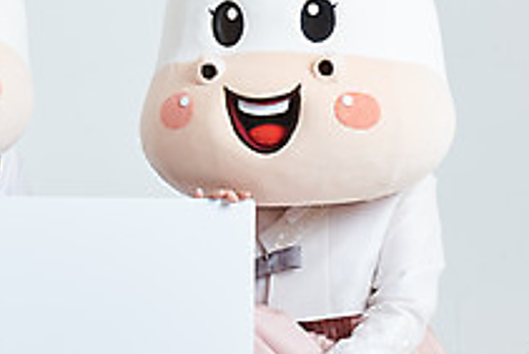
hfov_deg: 8.8
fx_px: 3426
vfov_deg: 5.9
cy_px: 198
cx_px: 74
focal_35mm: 233
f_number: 11
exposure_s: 1/125
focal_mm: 82
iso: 100
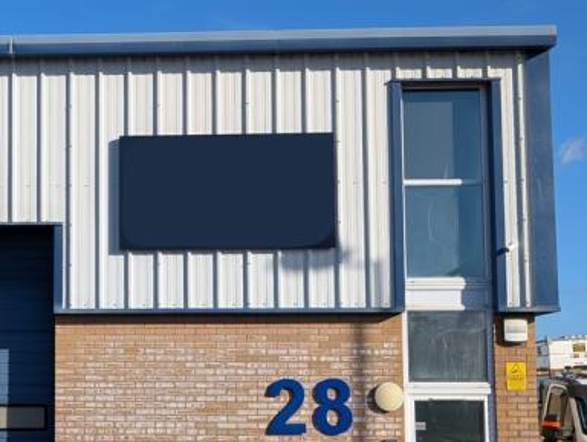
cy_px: 301
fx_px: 1087
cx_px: 96
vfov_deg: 22.9
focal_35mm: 64
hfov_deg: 29.4
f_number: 1.68
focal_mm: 6.9
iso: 20
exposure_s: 1/1143
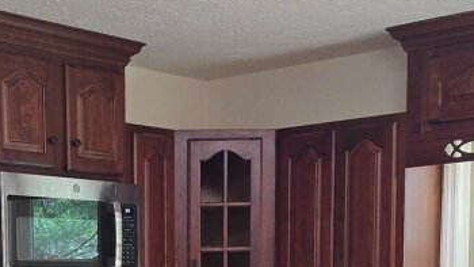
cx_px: 112
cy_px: 427
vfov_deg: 13.1
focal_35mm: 86
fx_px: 1081
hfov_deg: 24.4
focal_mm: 6.3
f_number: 1.7
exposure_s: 1/120
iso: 125
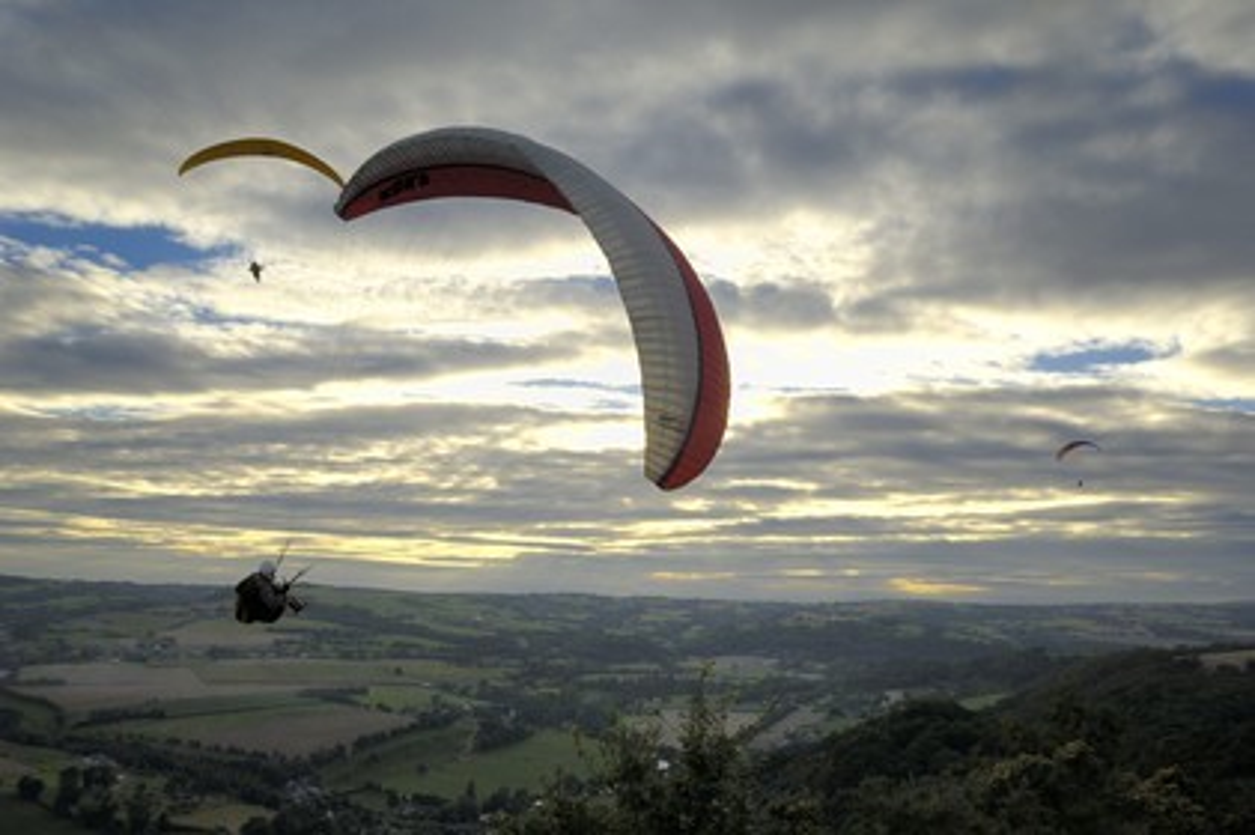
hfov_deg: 70.5
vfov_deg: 50.3
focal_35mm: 26
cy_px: 418
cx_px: 628
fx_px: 888
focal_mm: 17
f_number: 13
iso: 100
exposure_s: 1/200
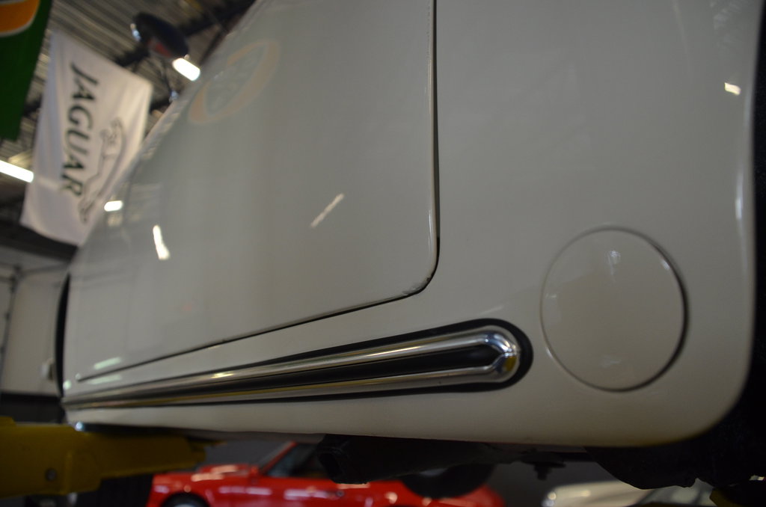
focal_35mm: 27
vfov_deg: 47.7
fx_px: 573
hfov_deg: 67.5
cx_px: 383
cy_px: 254
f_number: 3.5
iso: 800
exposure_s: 1/50
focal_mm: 18
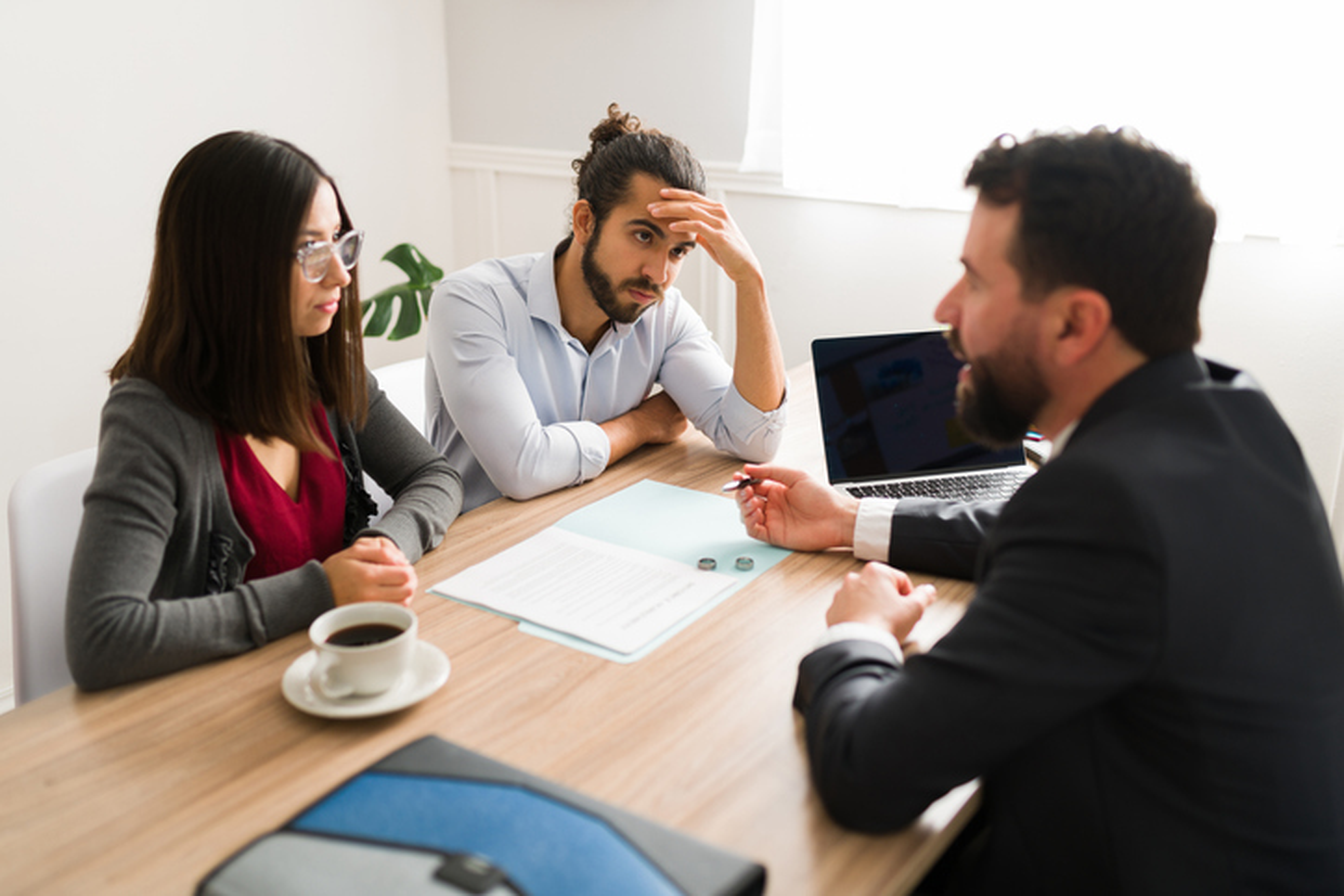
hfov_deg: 54.4
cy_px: 448
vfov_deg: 37.9
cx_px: 672
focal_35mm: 35
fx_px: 1307
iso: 125
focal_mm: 35
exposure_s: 1/160
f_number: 1.8
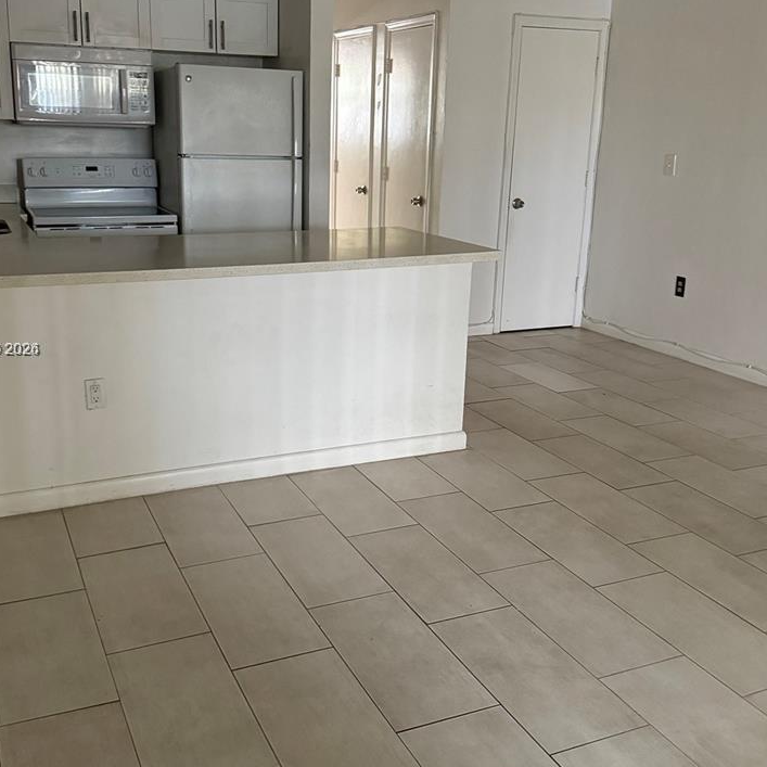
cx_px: 327
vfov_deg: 46.0
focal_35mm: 36
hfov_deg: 45.9
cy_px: 350
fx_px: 902
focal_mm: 6.76
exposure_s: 1/60
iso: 800
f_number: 1.78
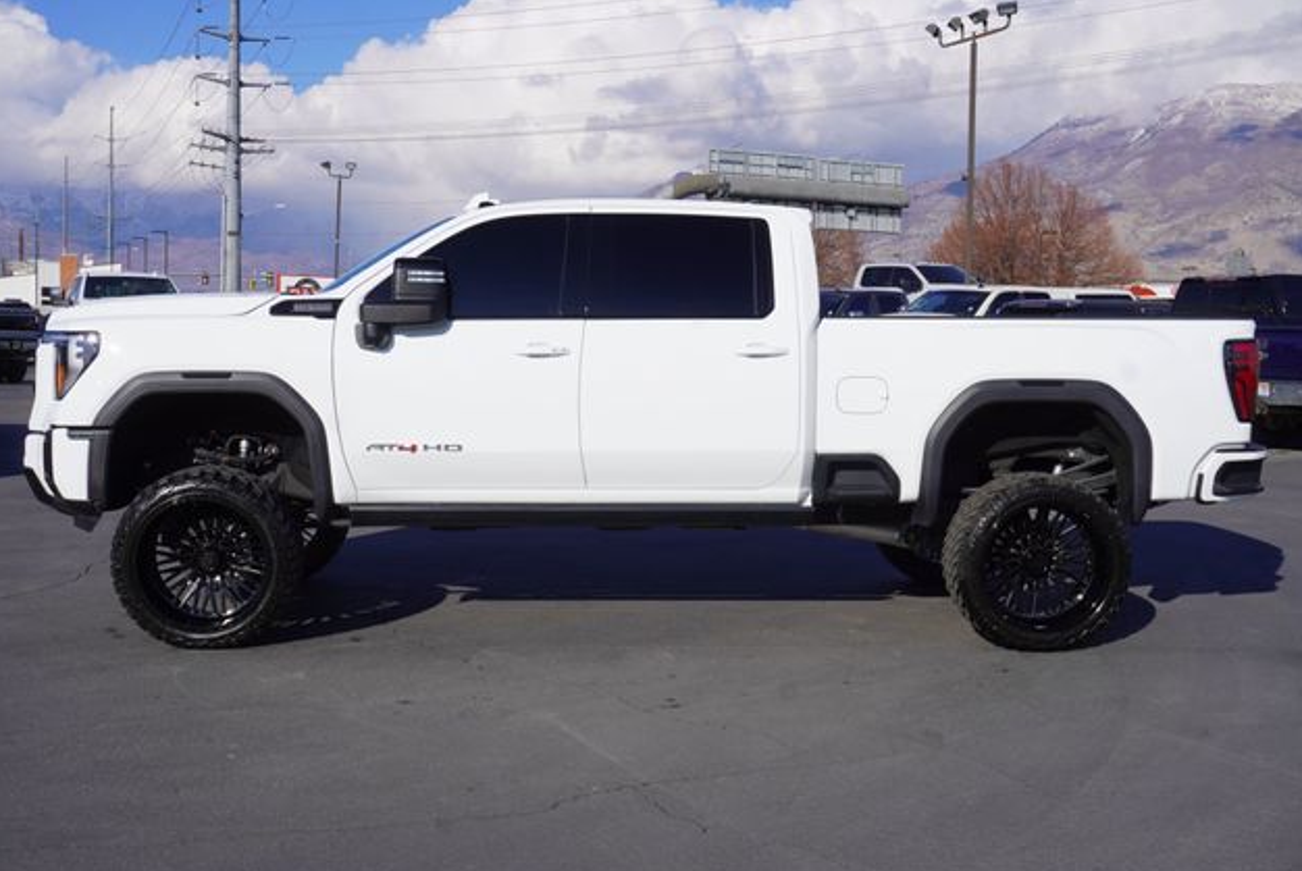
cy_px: 443
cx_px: 643
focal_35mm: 46
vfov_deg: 29.3
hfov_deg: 42.7
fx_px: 1666
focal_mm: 30
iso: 100
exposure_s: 1/250
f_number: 11
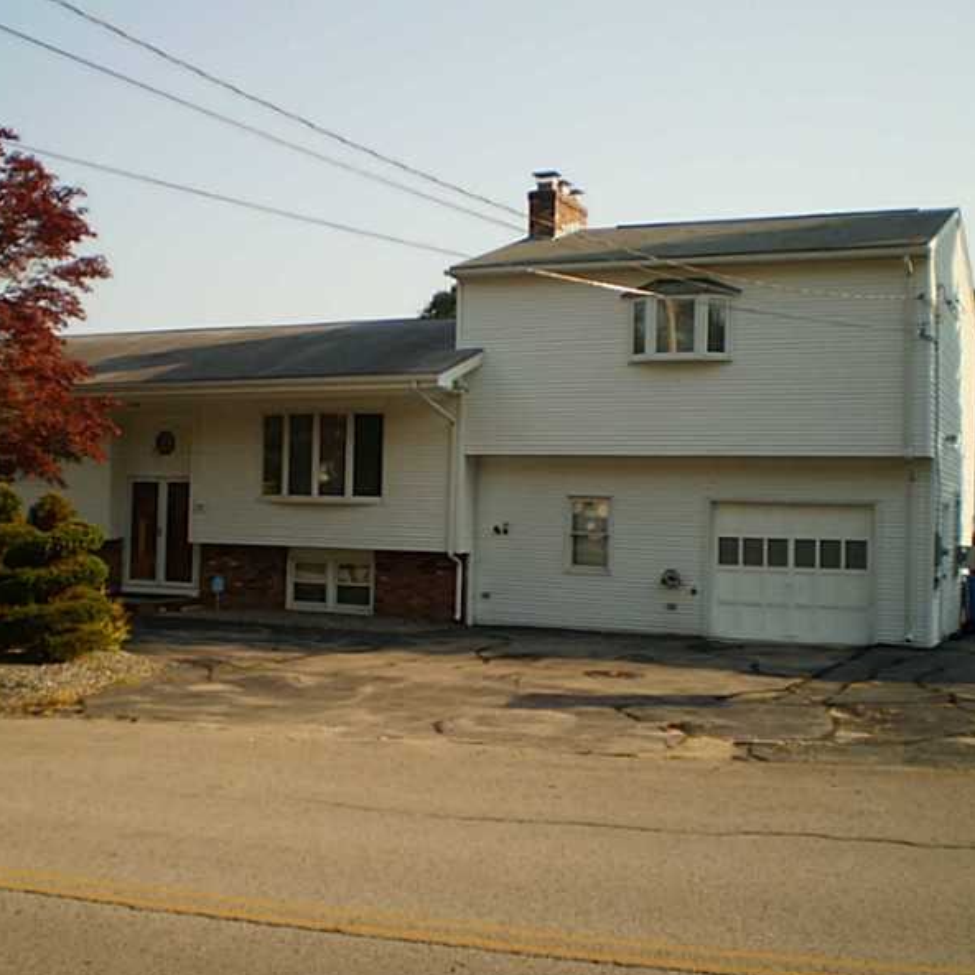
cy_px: 491
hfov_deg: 39.0
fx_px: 1370
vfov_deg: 39.2
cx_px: 404
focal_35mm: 43
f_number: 3.1
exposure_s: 1/800
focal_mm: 6.3
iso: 64
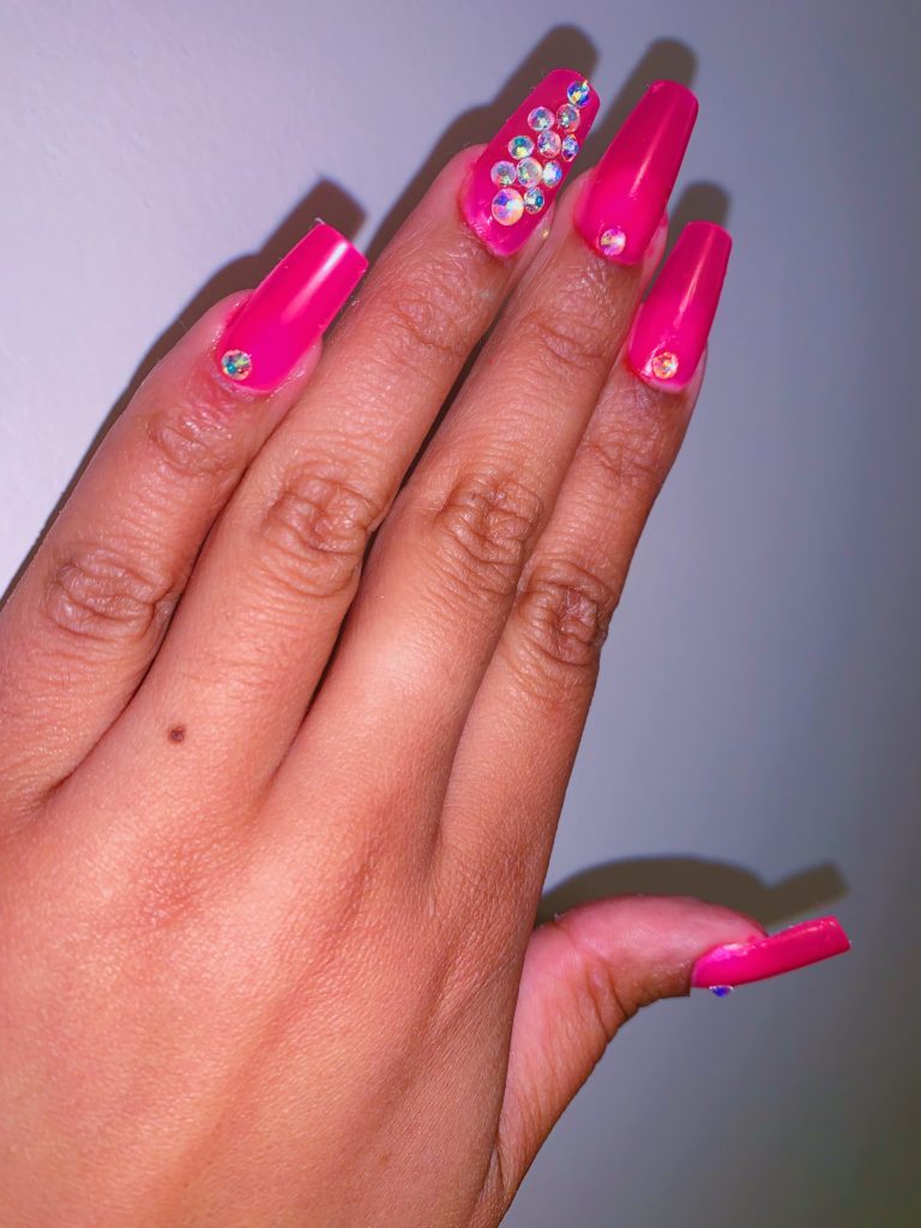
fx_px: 922
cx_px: 460
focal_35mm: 26
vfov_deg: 67.3
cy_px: 614
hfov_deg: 53.1
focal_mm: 4.25
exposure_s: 1/59
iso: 25
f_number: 1.8
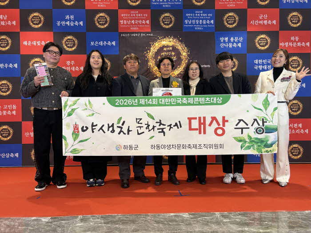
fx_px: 234
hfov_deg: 67.3
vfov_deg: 53.1
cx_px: 156
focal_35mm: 26
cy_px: 116
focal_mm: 5.96
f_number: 1.6
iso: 64
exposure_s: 1/60
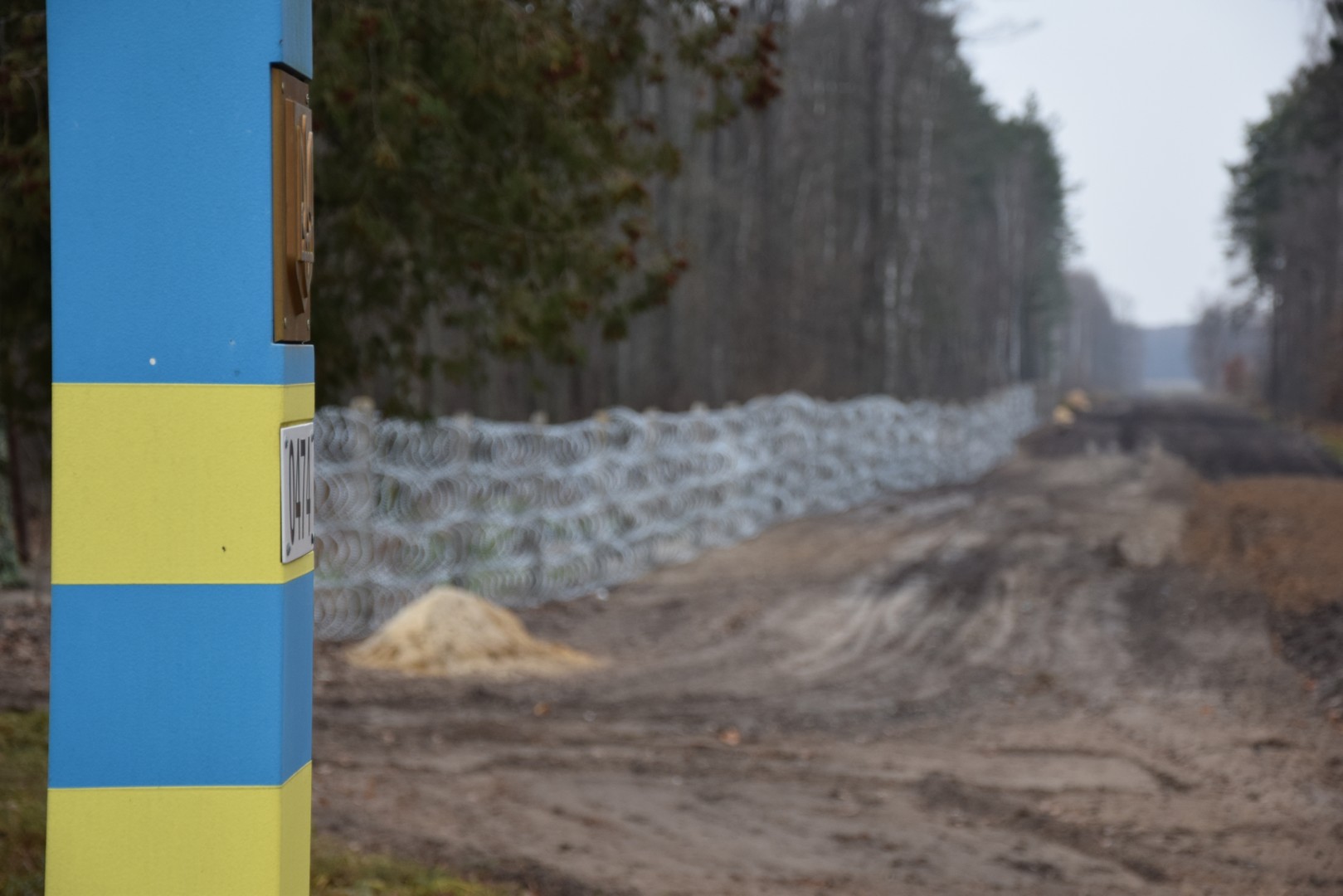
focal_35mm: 112
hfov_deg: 18.2
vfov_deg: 12.2
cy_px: 448
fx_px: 4197
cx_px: 672
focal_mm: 75
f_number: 6.3
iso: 400
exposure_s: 1/160
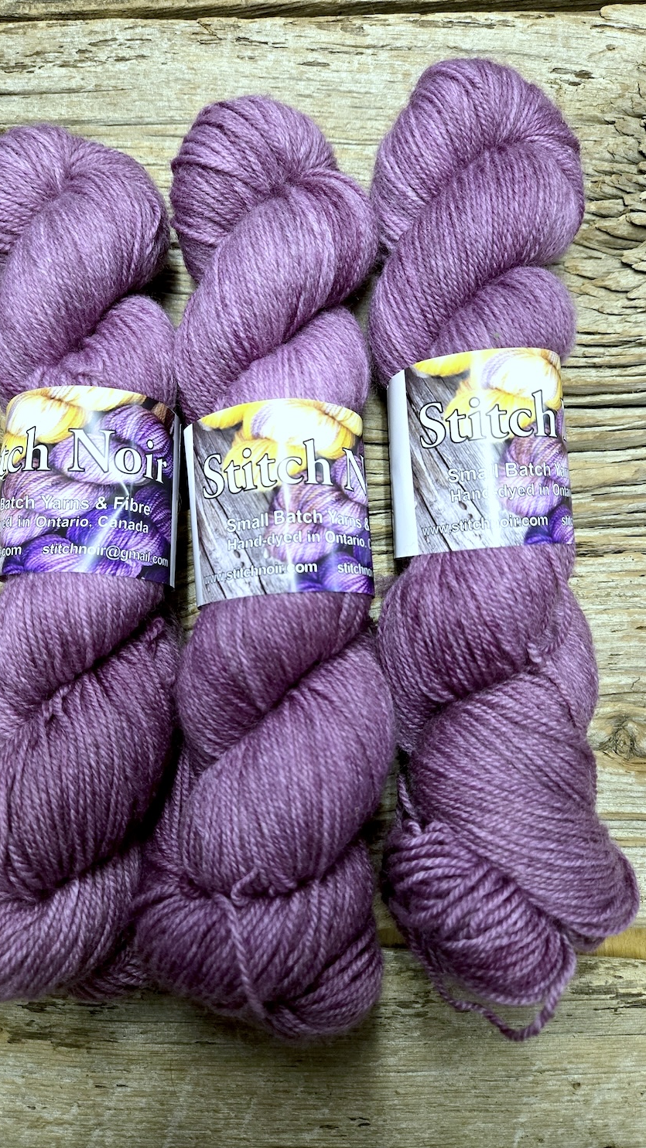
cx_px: 282
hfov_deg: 42.8
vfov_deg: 69.8
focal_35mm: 27
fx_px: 822
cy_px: 556
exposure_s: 1/60
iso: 640
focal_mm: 5.4
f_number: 1.8
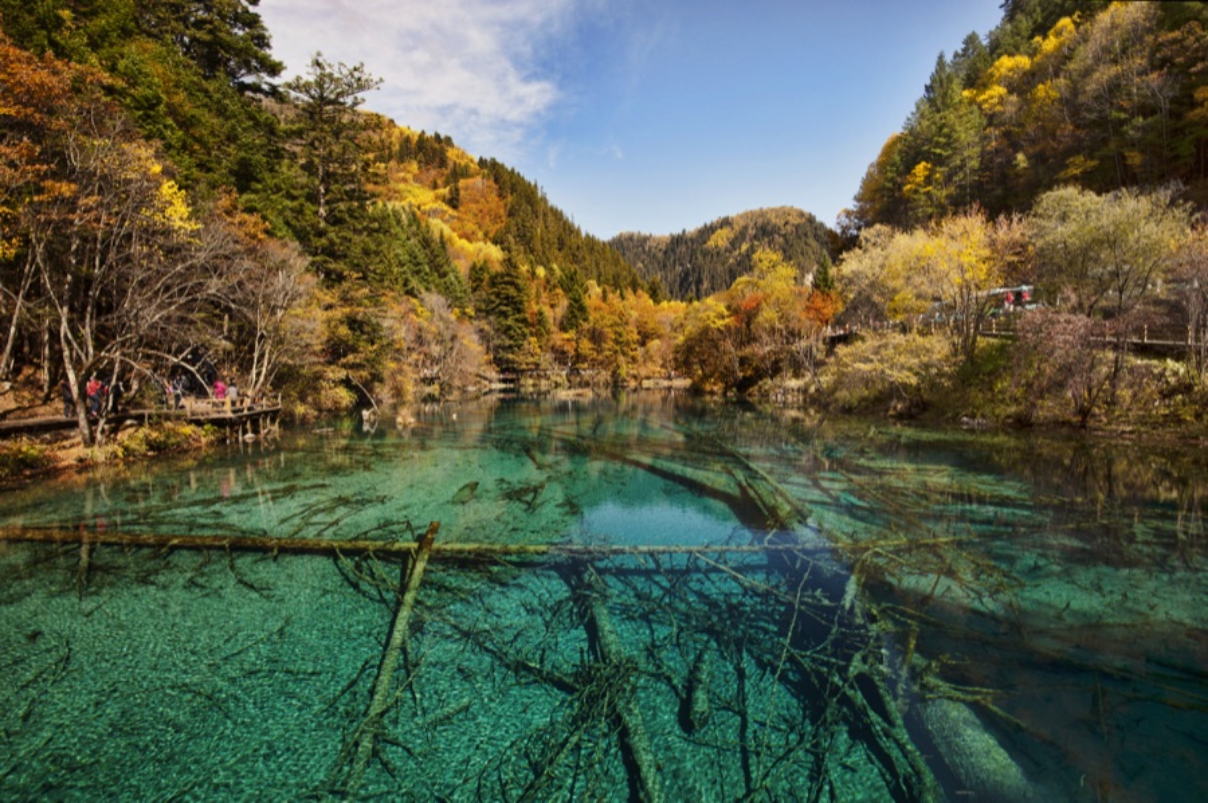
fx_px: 536
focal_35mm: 16
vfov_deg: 73.6
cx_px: 604
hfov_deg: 96.8
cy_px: 402
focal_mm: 16
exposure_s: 1/40
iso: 200
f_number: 9
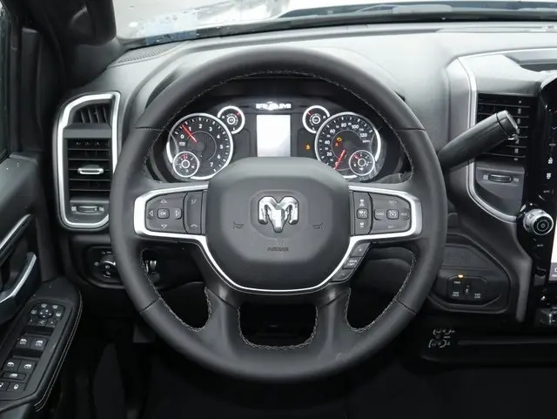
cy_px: 210
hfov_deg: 51.3
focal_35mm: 36
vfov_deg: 39.7
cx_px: 278
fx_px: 580
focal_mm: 18
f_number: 5
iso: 800
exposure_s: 1/60
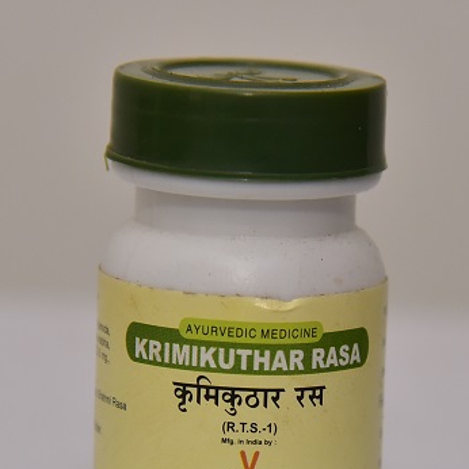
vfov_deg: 11.2
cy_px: 344
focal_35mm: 155
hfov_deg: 11.3
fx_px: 2376
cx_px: 234
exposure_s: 1/200
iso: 1600
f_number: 5
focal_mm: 120
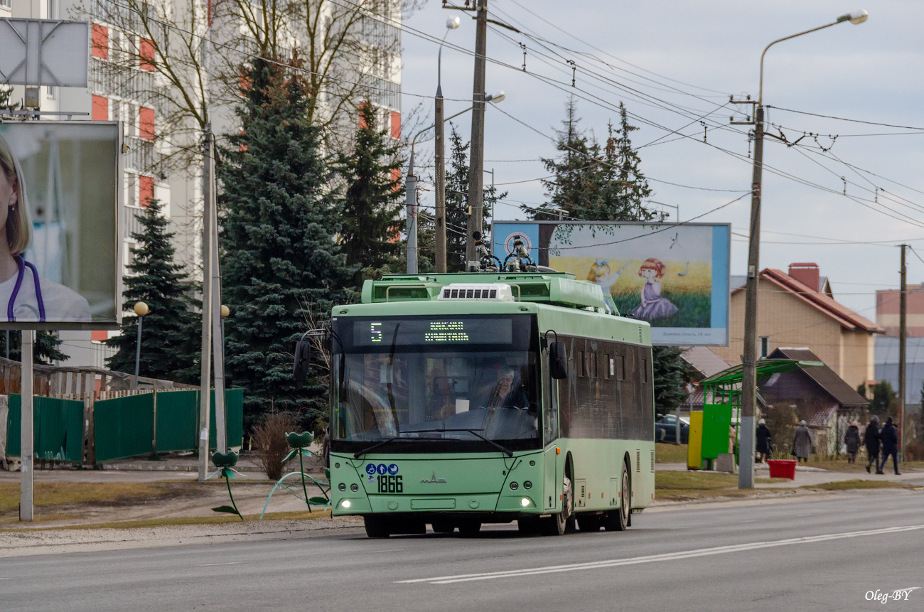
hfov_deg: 8.3
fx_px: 6339
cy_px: 306
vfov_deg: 5.5
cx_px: 462
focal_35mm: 248
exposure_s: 1/750
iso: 400
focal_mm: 165
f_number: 8
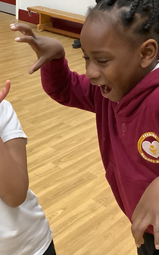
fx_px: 395
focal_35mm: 57
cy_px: 109
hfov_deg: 22.6
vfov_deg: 35.6
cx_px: 44
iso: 400
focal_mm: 3.3
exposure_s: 1/33
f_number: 2.4
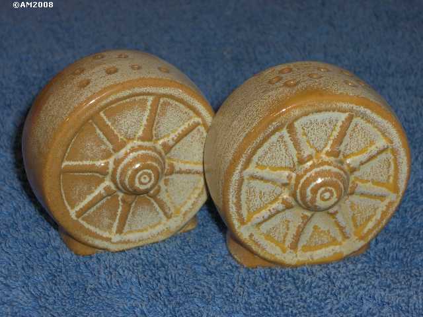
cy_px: 158
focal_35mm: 93
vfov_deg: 15.9
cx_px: 212
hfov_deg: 21.1
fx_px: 1136
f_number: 9.6
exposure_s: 1/30
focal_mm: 19.4
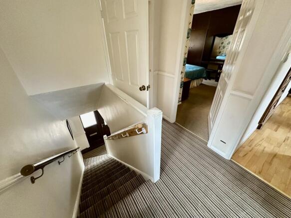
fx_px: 118
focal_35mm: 14
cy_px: 109
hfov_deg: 102.1
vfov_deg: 85.7
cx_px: 146
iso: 640
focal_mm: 2.22
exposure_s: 1/60
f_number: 2.2
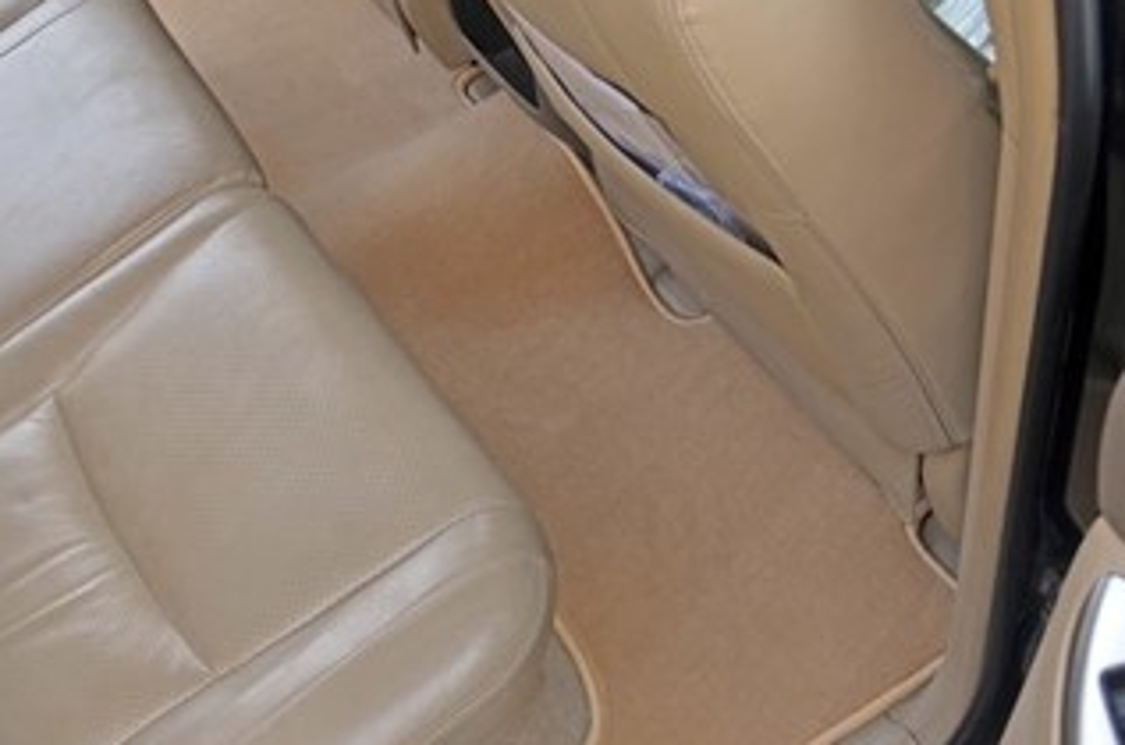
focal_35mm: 50
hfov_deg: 39.9
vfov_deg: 27.1
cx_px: 571
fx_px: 1549
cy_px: 390
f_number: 5.6
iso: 250
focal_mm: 25
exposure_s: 1/125
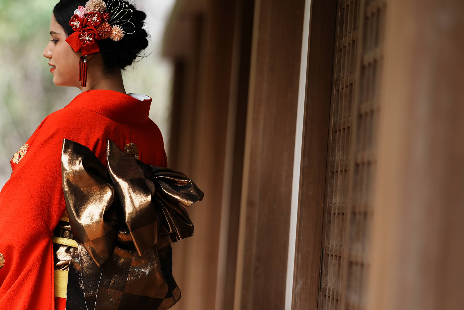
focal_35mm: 188
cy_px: 173
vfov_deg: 7.3
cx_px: 177
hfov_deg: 10.9
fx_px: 2424
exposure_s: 1/200
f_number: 2
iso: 125
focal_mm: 117
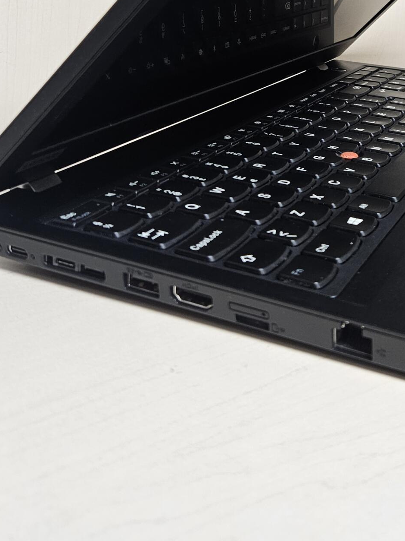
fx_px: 733
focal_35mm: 47
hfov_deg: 30.0
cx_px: 333
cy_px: 45
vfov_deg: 37.5
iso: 320
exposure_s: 1/100
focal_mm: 5.4
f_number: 1.8
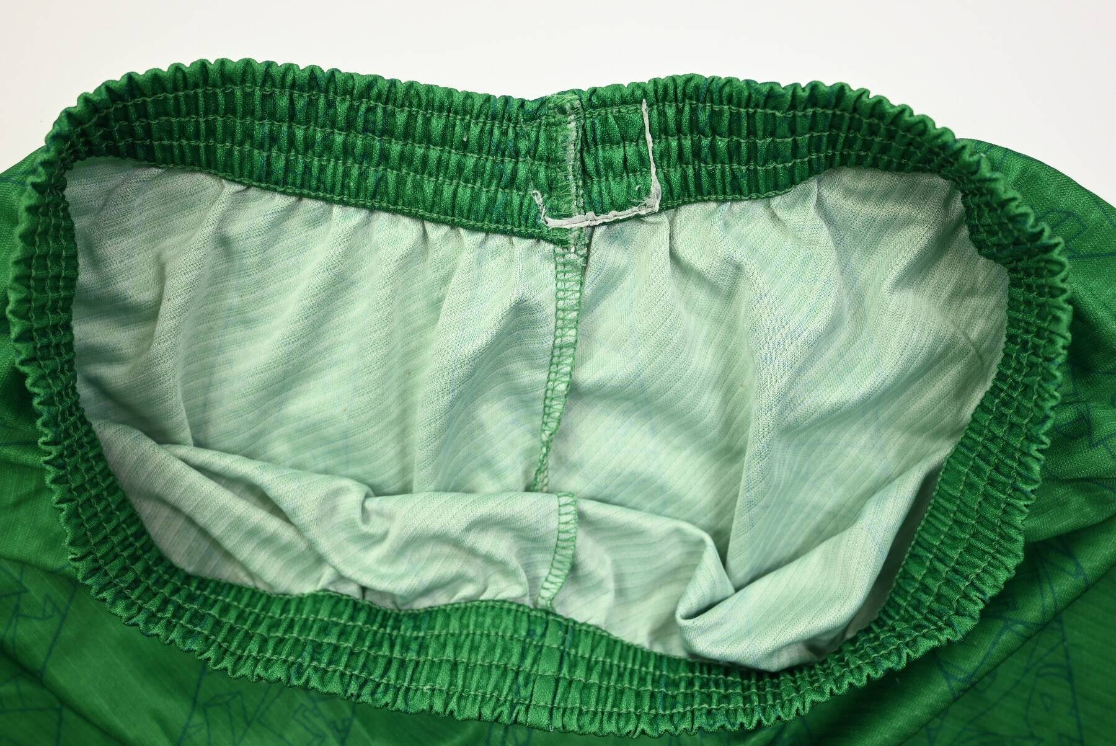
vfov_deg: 53.2
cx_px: 558
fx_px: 745
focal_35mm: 24
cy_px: 373
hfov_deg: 73.7
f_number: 4.8
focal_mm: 24
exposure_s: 1/125
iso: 200
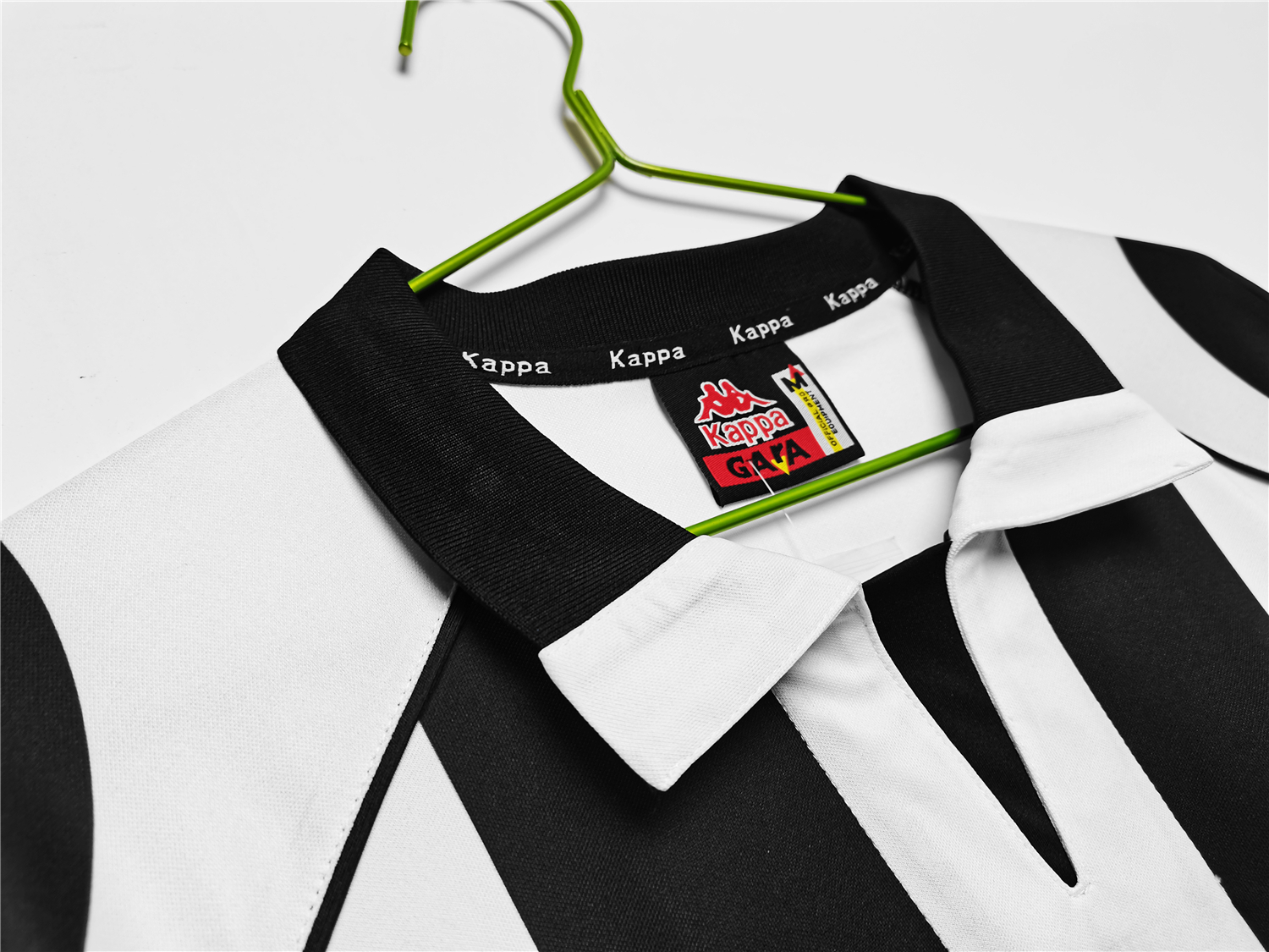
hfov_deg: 67.3
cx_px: 634
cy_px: 476
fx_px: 953
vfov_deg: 53.1
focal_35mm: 26
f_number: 1.8
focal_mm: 5.58
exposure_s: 1/99.9
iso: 64
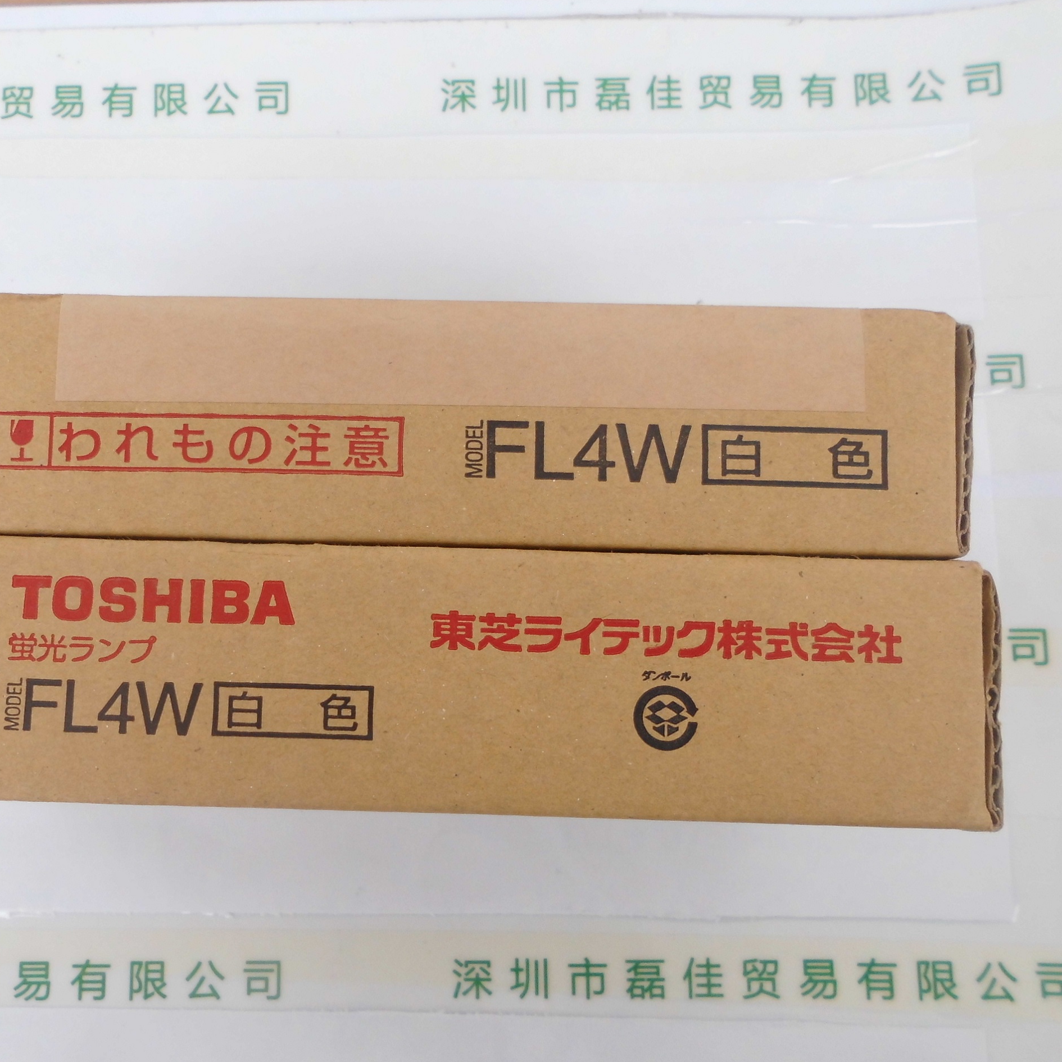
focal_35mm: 31
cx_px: 394
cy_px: 533
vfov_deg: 52.5
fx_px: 1076
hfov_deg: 51.9
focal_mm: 4.6
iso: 100
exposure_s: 1/72
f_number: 3.2
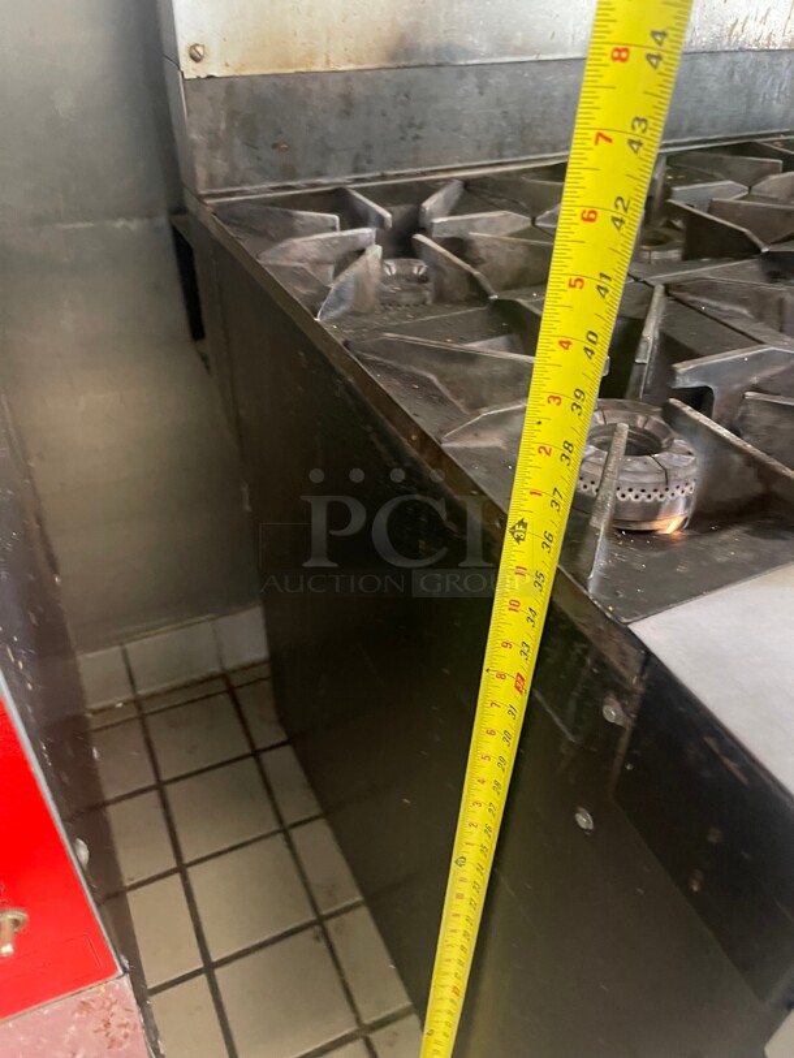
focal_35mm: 26
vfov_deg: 67.3
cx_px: 397
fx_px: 795
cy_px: 529
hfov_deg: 53.1
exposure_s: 1/30
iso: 500
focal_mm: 5.1
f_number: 1.6
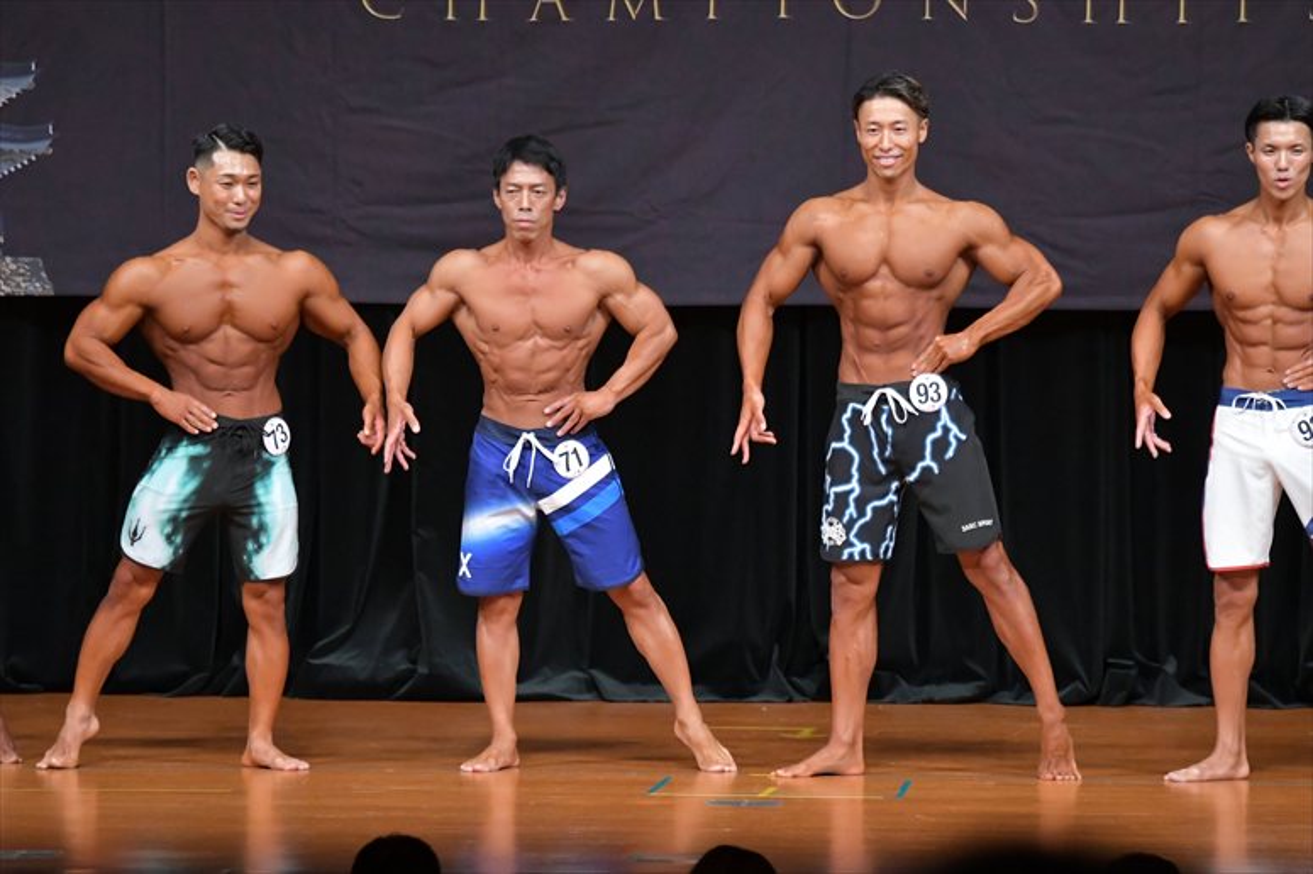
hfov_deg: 8.1
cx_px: 656
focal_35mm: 255
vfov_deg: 5.4
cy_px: 437
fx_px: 9296
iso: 5000
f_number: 5.6
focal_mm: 170
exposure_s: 1/400
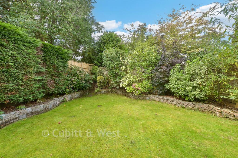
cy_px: 79
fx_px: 99
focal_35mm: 15
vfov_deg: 77.3
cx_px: 119
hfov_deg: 100.4
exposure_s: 1/40
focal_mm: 10
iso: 160
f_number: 8
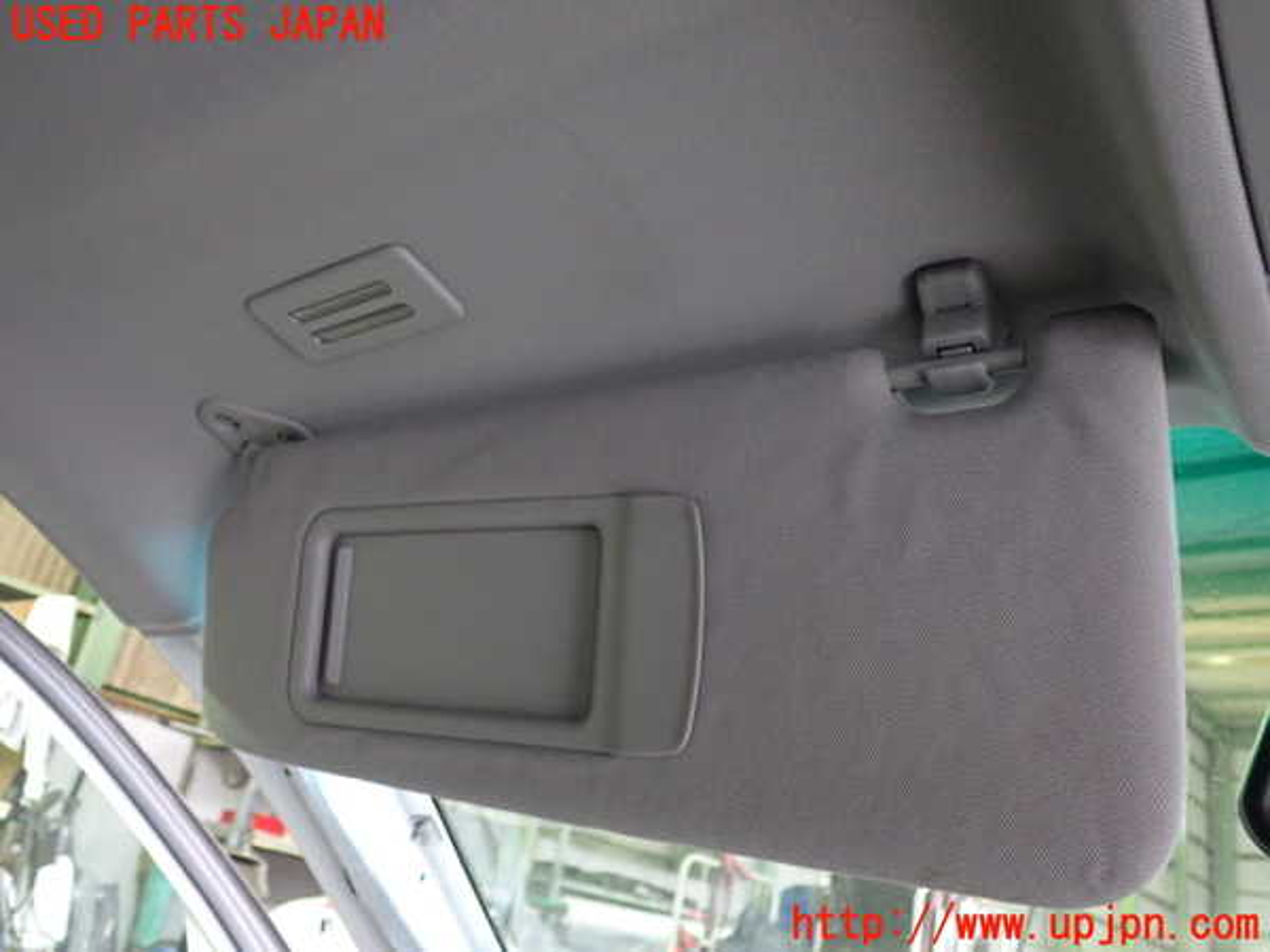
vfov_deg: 46.8
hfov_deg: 60.0
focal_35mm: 30
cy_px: 476
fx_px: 1101
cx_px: 635
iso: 800
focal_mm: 5.4
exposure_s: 1/25
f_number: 2.3
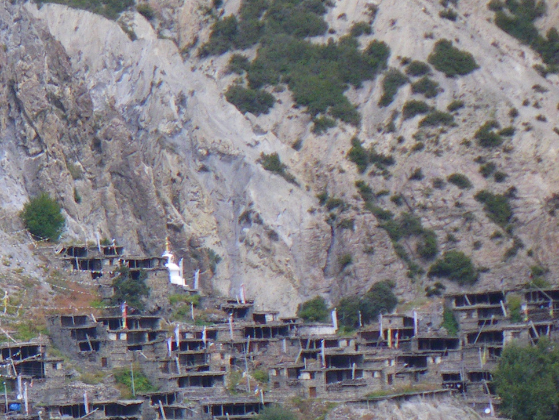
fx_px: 6073
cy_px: 287
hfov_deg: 5.2
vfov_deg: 4.0
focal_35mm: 376
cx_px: -121
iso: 125
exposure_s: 1/250
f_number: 5.5
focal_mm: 25
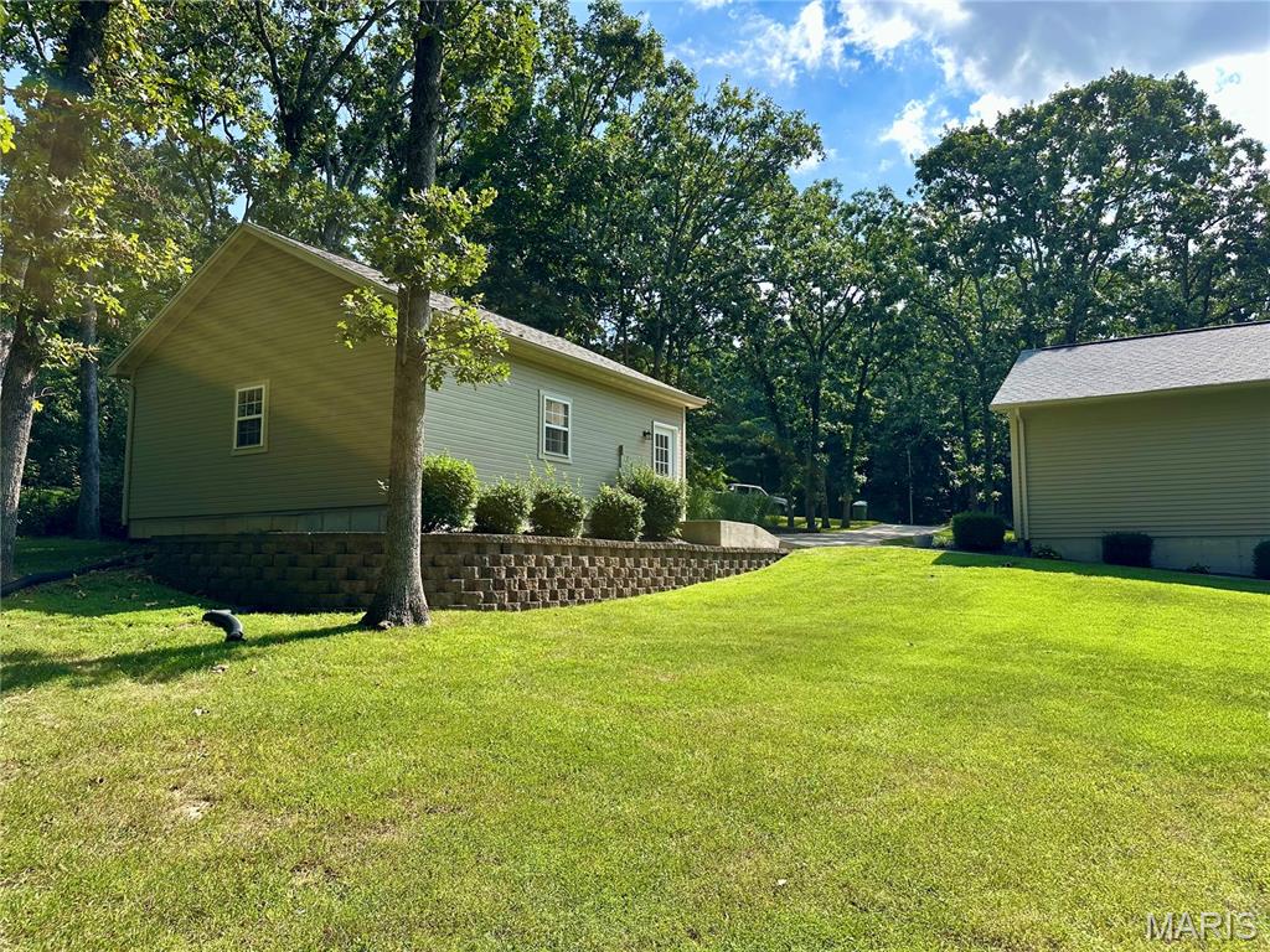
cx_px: 635
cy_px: 476
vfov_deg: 56.8
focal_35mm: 24
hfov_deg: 71.6
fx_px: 881
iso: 80
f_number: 1.78
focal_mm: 6.86
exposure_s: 1/1721
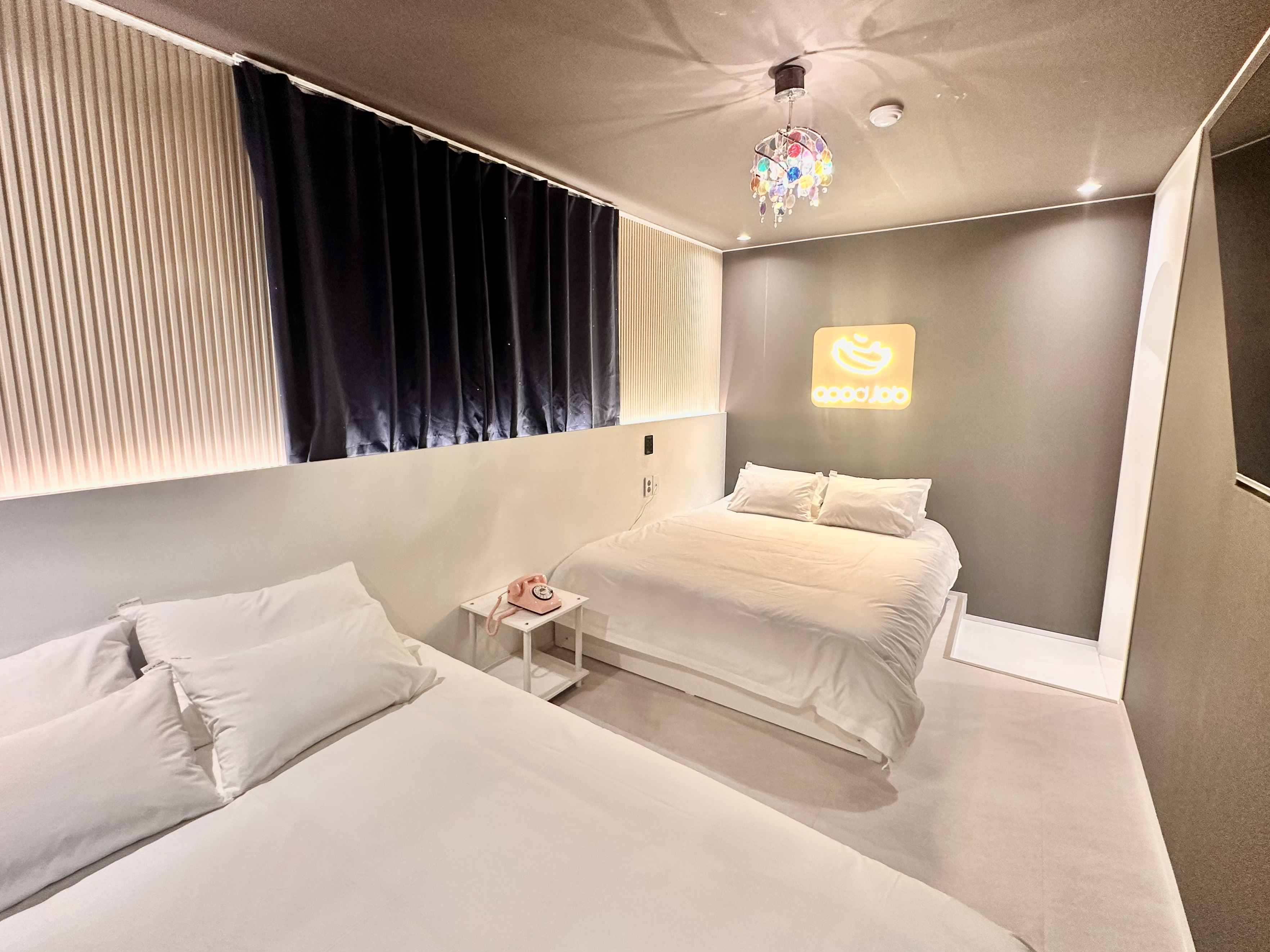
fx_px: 587
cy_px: 458
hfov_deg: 94.5
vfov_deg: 78.1
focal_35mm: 16
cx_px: 622
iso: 200
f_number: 2.2
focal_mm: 2.22
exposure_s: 1/60
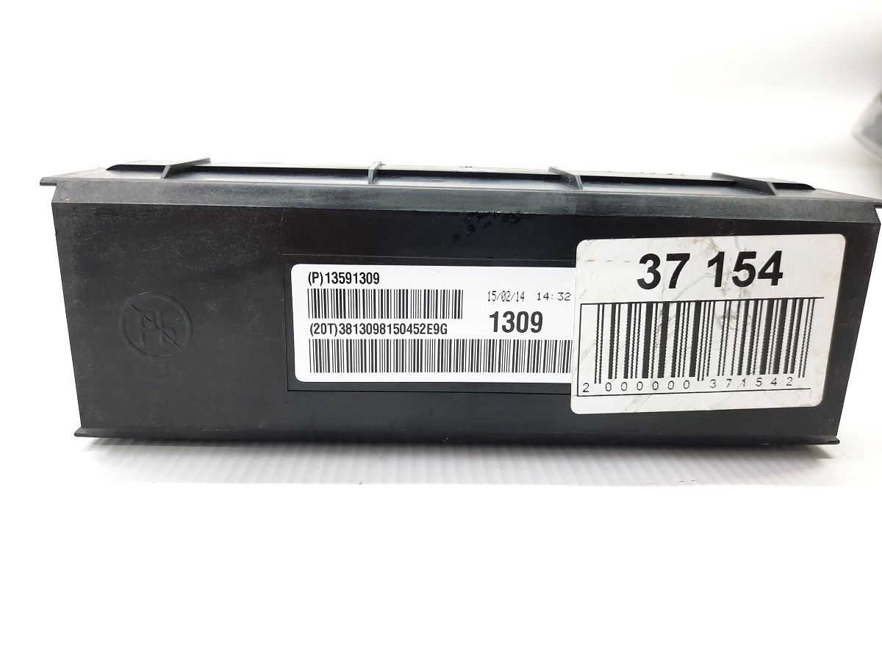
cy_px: 330
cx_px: 441
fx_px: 637
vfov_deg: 54.9
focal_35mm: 25
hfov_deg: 69.4
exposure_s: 1/50
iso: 200
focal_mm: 4.6
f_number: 2
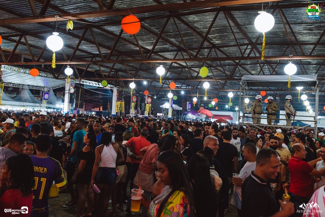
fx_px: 325
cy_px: 108
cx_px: 162
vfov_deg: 36.9
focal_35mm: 36
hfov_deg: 53.1
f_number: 2.8
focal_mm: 24
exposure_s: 1/125
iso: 2500
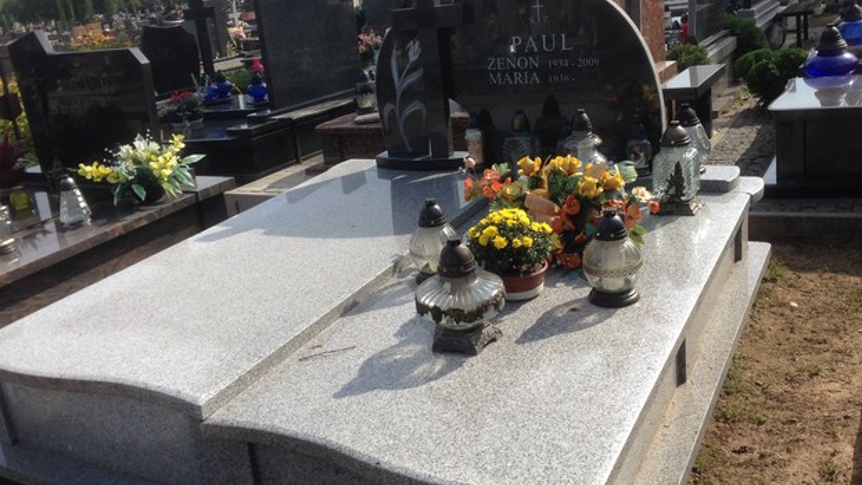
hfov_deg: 54.0
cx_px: 442
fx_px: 846
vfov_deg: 31.9
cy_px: 193
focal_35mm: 37
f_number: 2.4
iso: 50
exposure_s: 1/1205
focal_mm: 4.12
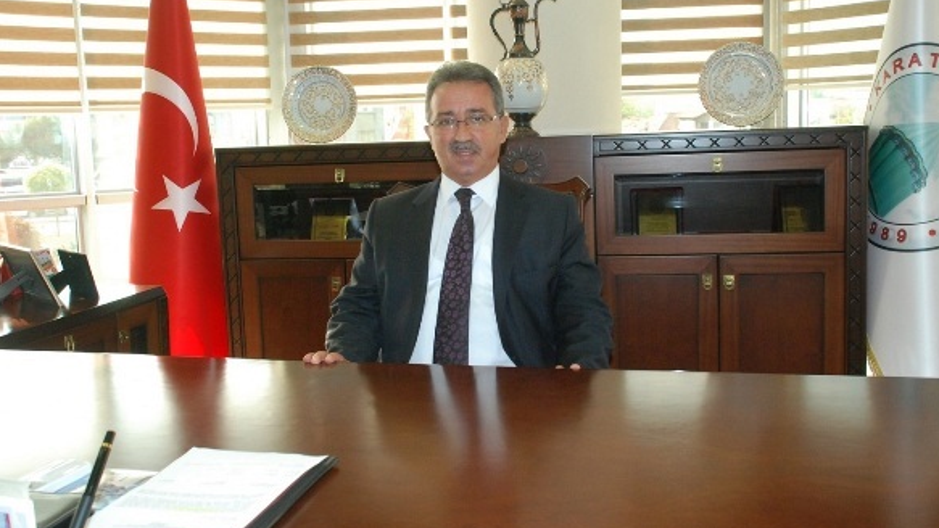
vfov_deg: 31.2
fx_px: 946
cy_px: 250
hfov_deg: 52.8
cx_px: 486
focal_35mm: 38
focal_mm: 22
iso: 1000
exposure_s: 1/60
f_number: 5
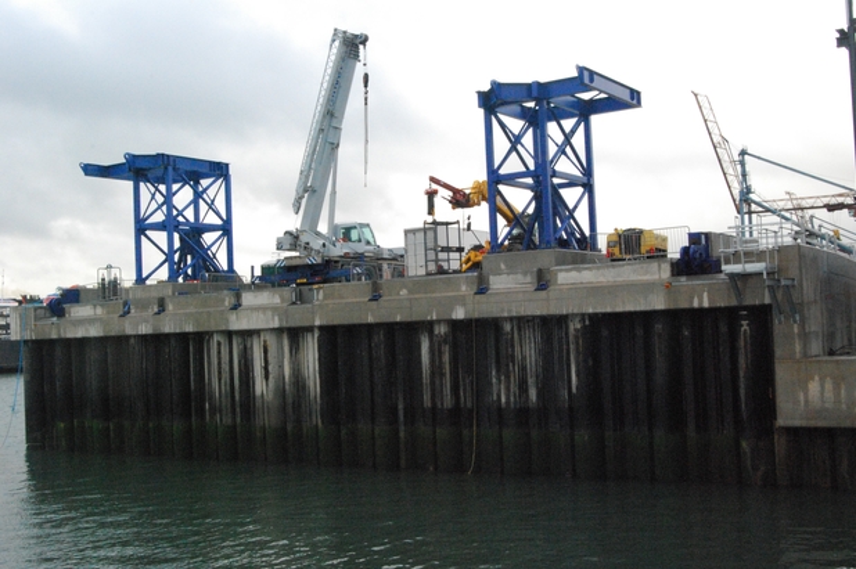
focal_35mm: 42
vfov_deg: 31.8
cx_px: 428
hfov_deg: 46.4
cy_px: 284
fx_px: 998
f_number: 22
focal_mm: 28
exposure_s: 1/200
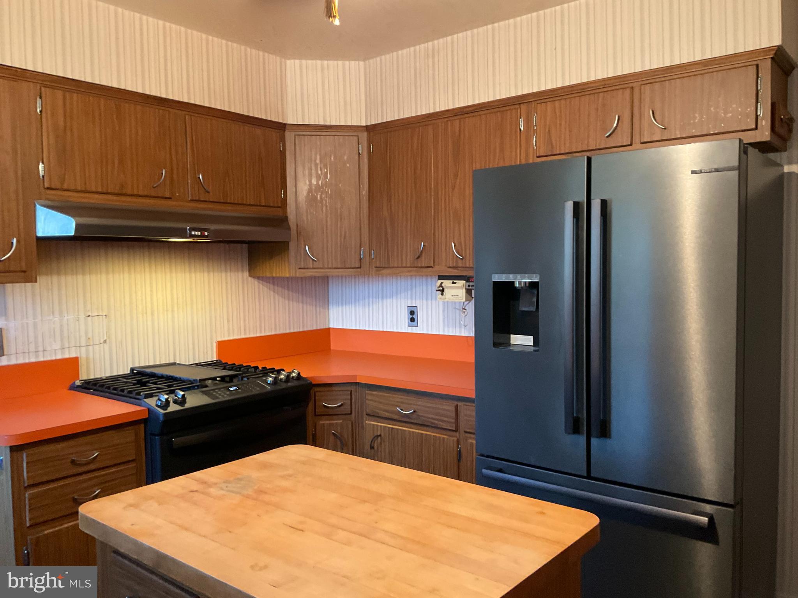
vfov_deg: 48.2
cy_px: 299
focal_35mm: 29
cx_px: 399
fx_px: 669
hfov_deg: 61.7
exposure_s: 1/40
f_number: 1.8
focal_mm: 3
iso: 200
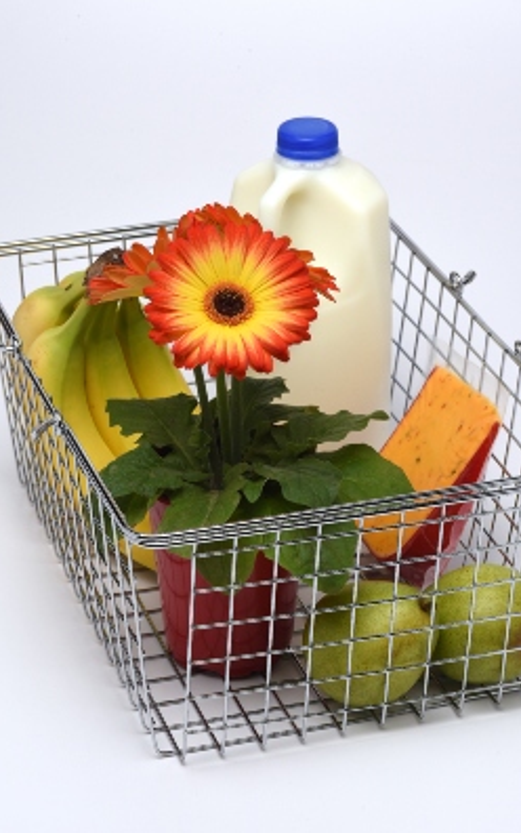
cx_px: 270
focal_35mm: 108
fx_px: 2450
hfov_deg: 12.1
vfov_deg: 19.3
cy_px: 414
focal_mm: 105
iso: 200
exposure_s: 1/60
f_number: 20
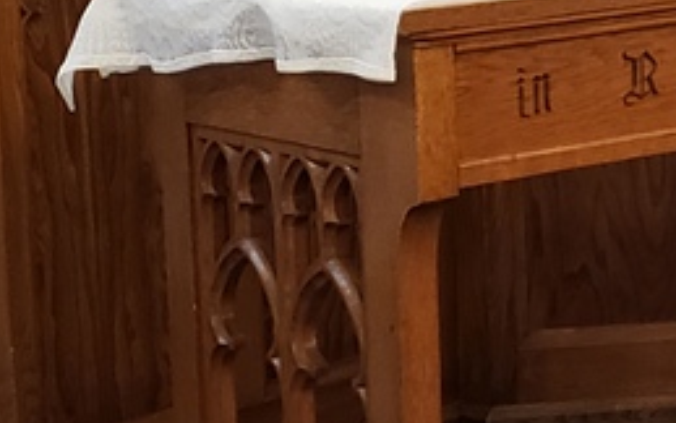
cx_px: 867
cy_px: -133
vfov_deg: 14.7
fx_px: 1566
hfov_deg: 22.0
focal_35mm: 85
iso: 250
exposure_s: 1/20
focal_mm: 4.3
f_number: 1.5
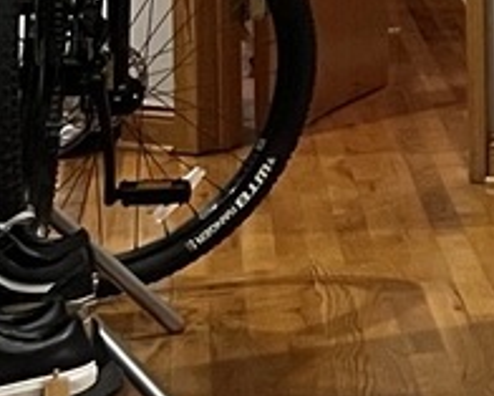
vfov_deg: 8.1
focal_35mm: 186
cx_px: 1525
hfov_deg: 8.5
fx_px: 2721
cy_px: -267
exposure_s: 1/60
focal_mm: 5.7
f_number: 1.5
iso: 400
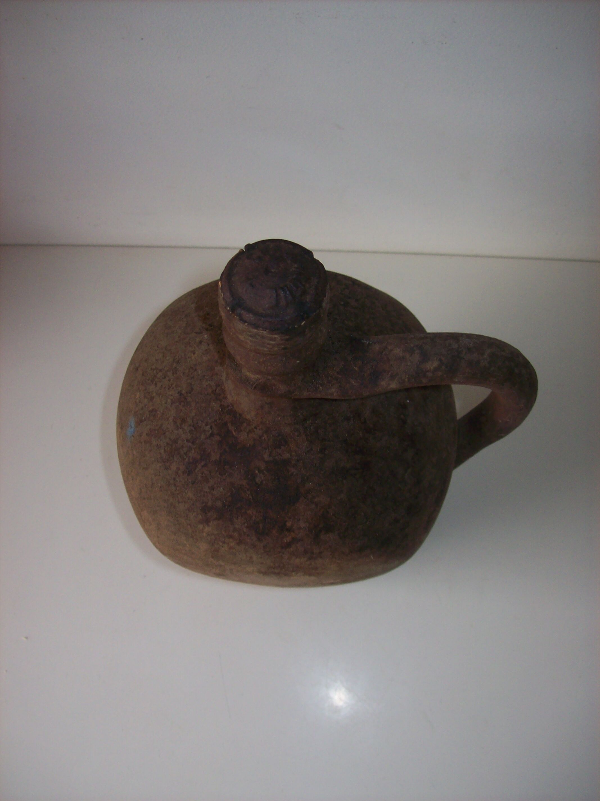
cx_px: 300
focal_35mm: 36
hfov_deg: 39.6
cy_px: 400
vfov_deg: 51.4
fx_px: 832
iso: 80
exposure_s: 1/64
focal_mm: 6
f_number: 2.7
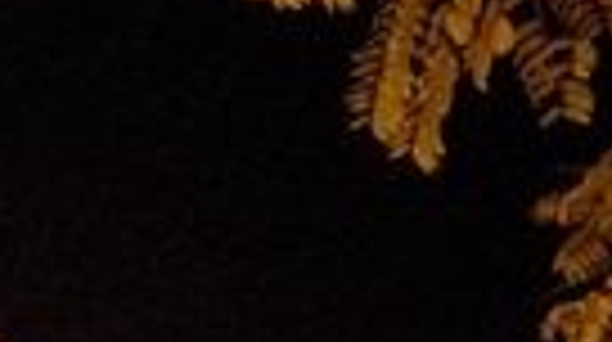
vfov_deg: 5.9
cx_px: -742
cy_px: 1303
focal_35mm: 178
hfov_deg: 10.7
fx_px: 2884
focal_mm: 24
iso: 2000
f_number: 4.5
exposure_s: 1/100
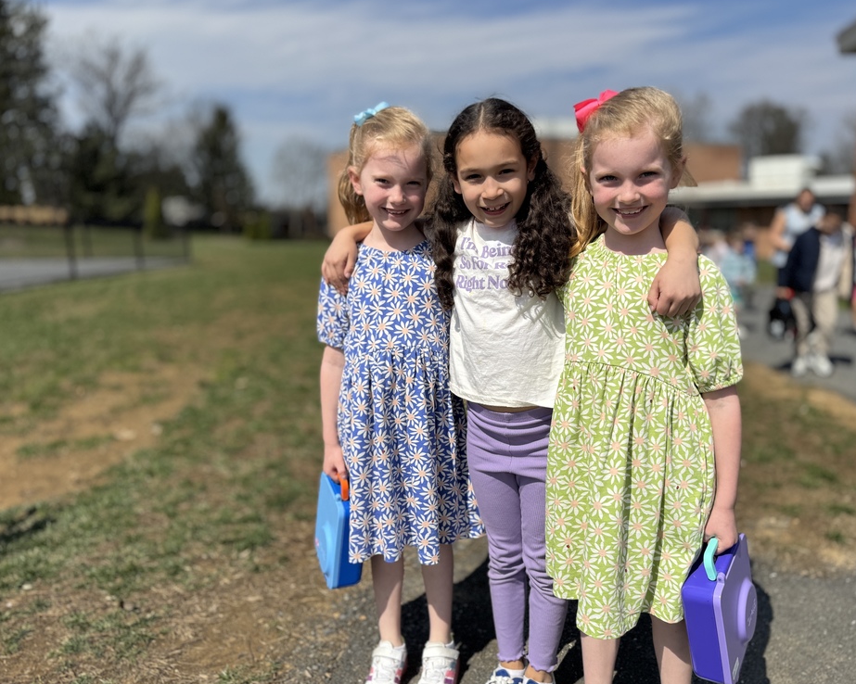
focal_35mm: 26
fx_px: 659
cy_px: 349
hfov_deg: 66.0
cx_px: 460
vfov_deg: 54.9
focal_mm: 6.76
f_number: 1.78
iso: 80
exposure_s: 1/7937
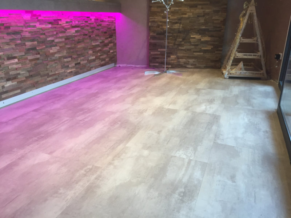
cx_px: 146
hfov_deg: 61.7
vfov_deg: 48.2
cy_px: 109
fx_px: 244
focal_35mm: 29
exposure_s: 1/33
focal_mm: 4.2
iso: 125
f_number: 2.2
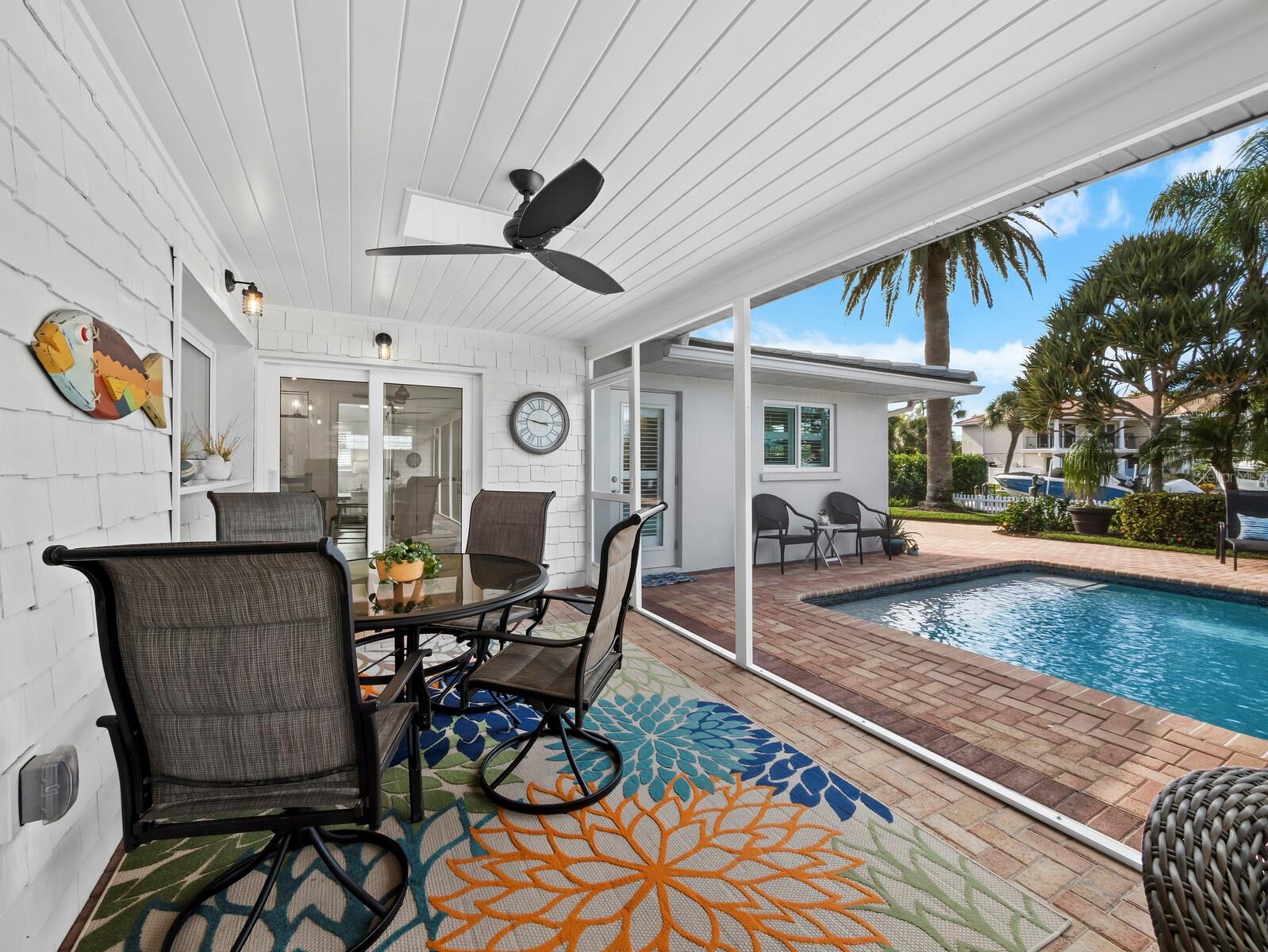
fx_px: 513
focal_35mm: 14
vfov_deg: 85.7
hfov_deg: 102.0
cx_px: 634
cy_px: 476
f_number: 13
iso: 320
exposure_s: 1/6
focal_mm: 7
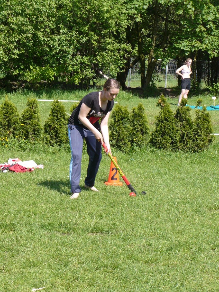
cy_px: 146
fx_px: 936
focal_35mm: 111
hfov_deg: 13.3
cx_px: 110
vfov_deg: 17.7
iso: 100
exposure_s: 1/500
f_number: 3.6
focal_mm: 18.3
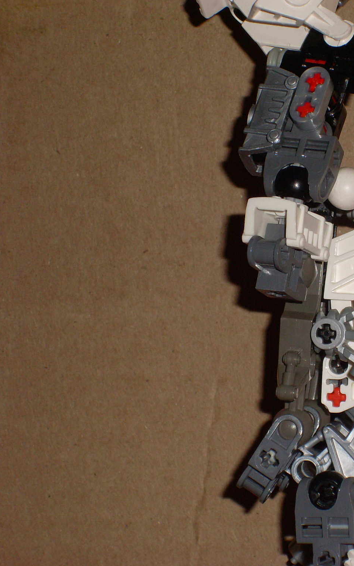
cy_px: 282
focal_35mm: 162
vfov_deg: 12.9
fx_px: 2501
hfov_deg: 8.1
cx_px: 358
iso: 100
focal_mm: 18.9
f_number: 14.1
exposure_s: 1/90
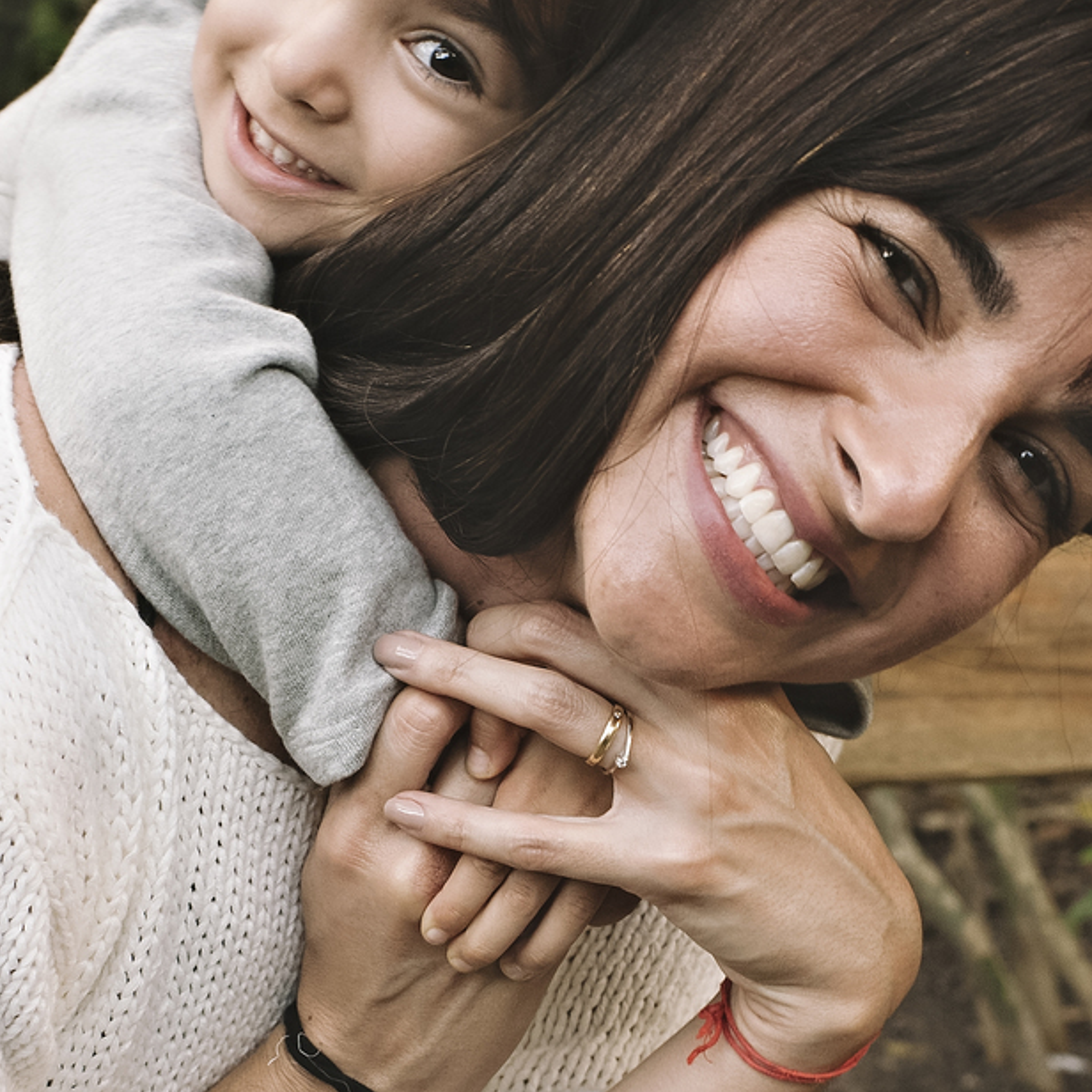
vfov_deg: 19.8
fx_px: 3105
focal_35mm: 87
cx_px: 436
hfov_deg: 19.9
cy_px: 804
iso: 1000
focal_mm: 35
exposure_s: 1/125
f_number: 5.6
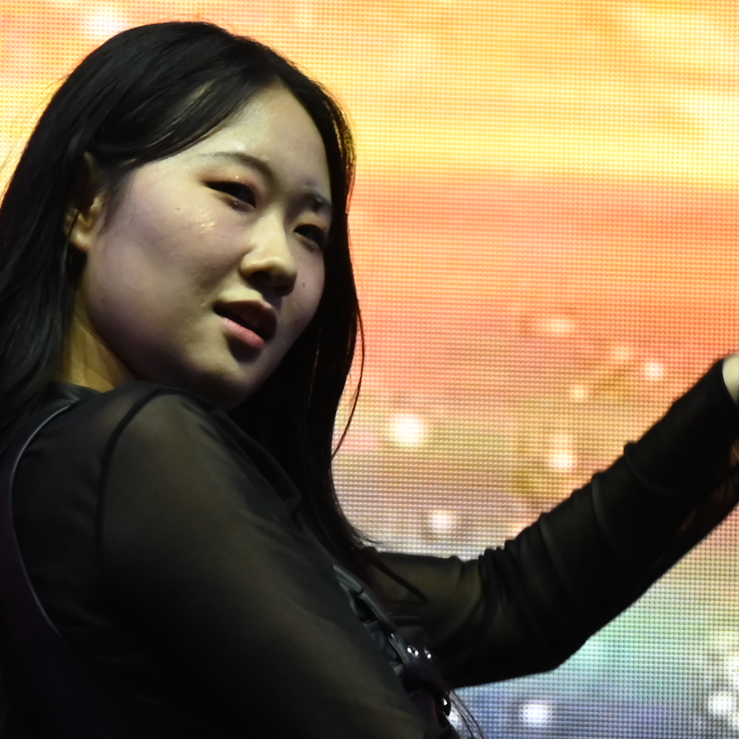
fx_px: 22245
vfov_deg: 1.9
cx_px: 1485
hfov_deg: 1.9
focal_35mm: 921
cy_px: 529
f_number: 8
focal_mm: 240
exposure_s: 1/200
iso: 1250
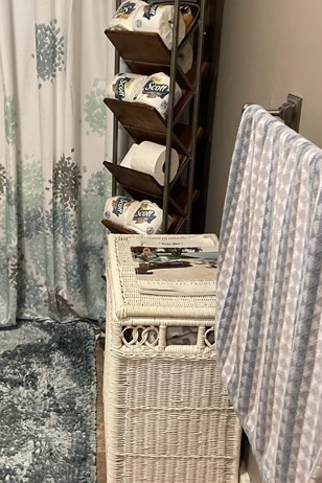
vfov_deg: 43.4
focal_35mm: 45
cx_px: 66
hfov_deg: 29.2
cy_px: 194
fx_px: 604
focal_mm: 4.2
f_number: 1.6
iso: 500
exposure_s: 1/60
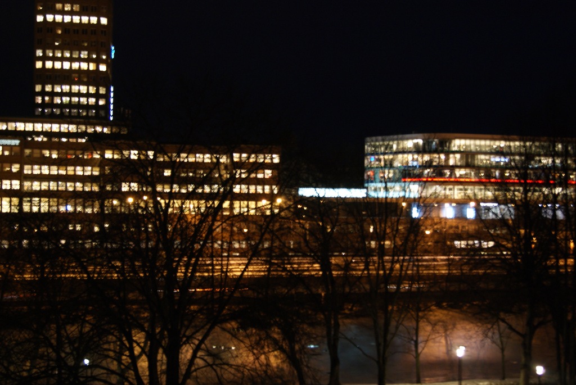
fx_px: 721
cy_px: 192
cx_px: 288
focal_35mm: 45
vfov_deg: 29.9
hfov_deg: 43.6
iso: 400
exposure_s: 1/2
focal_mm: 30
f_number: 4.5
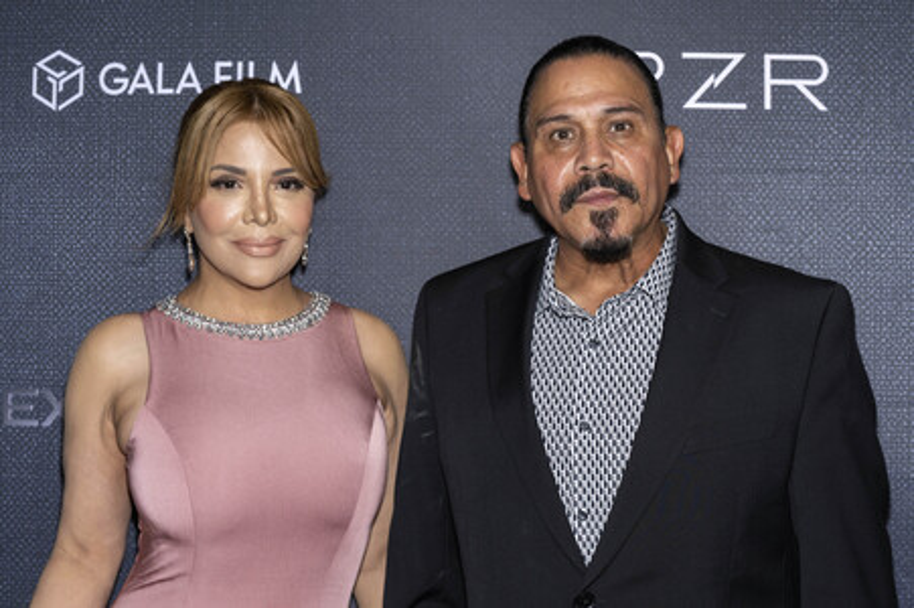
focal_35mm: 48
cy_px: 304
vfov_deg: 28.0
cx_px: 457
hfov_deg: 41.1
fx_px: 1218
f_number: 5.6
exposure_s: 1/200
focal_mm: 48
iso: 800
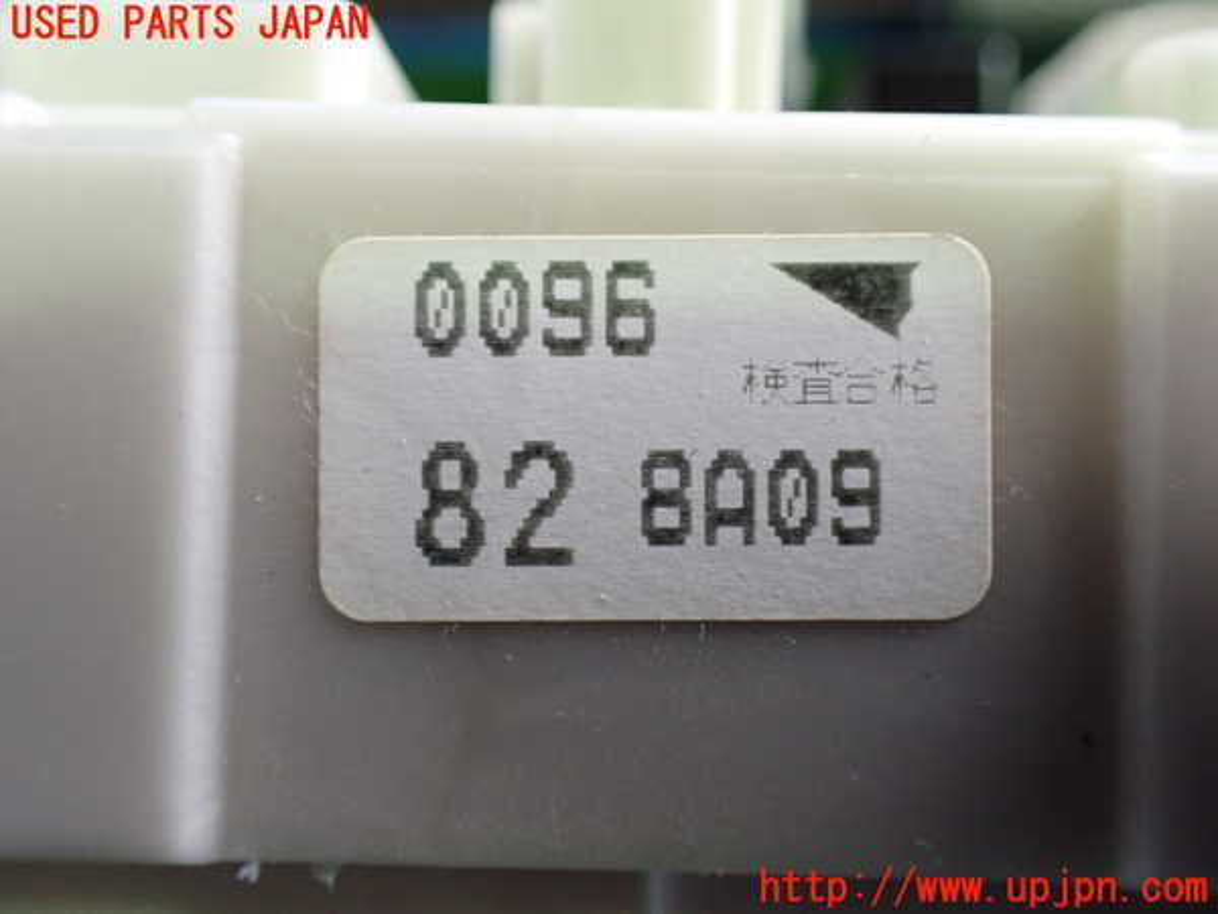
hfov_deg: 60.0
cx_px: 609
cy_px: 457
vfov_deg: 46.8
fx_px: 1056
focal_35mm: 30
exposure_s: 1/100
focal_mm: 5.4
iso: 800
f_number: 2.3
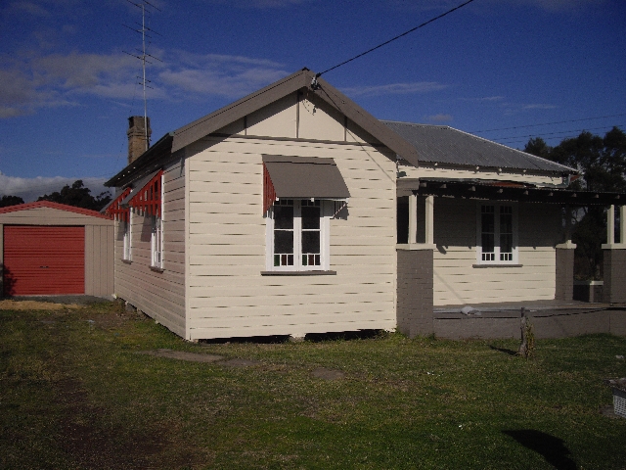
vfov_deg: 37.7
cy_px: 235
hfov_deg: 49.0
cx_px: 313
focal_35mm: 38
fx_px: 687
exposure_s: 1/800
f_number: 8
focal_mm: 7.9
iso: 100
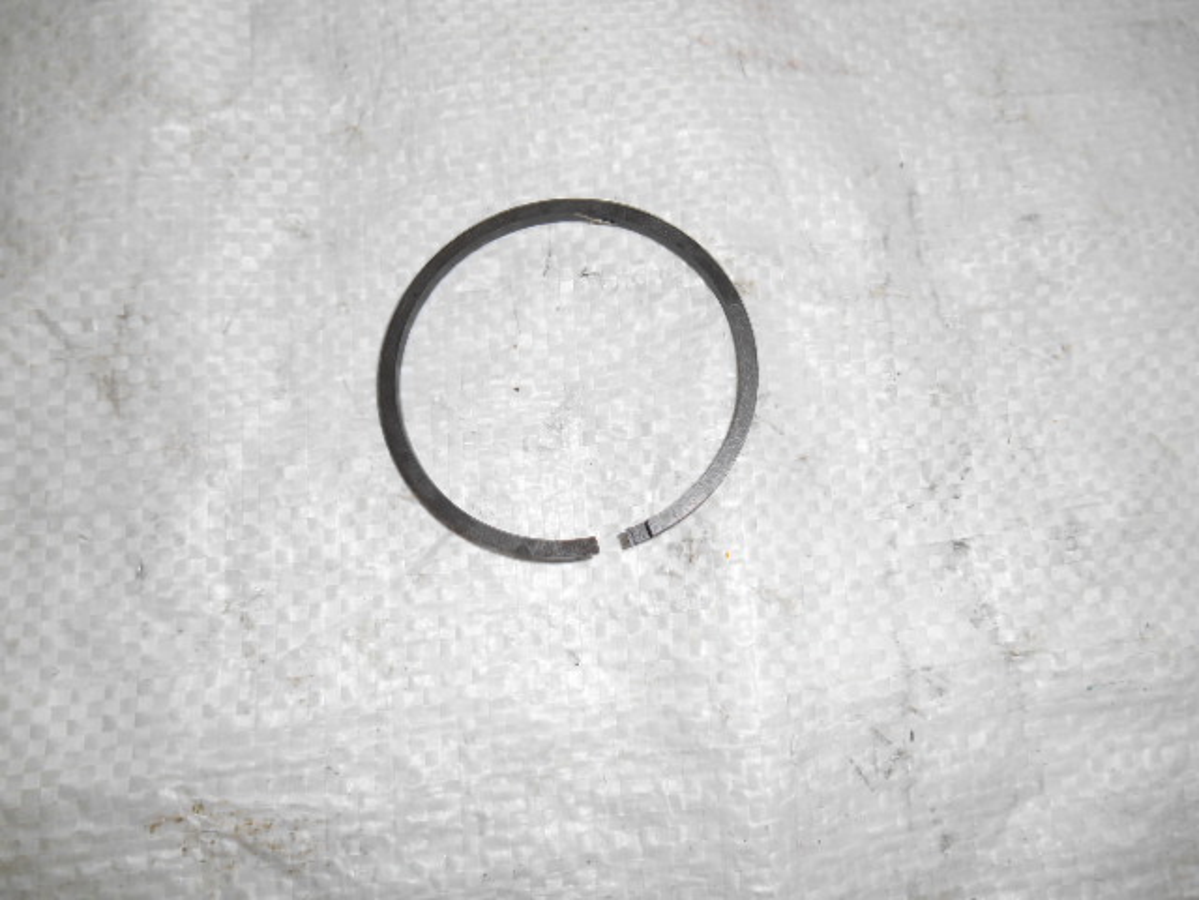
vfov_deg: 53.1
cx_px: 600
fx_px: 901
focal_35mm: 26
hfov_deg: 67.3
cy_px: 450
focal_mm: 4.7
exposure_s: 1/25
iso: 80
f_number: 3.4
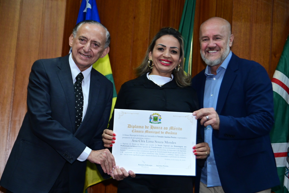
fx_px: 570
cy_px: 101
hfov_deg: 28.5
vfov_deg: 19.2
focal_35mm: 71
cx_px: 146
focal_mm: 66
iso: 5000
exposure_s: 1/250
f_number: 5.6
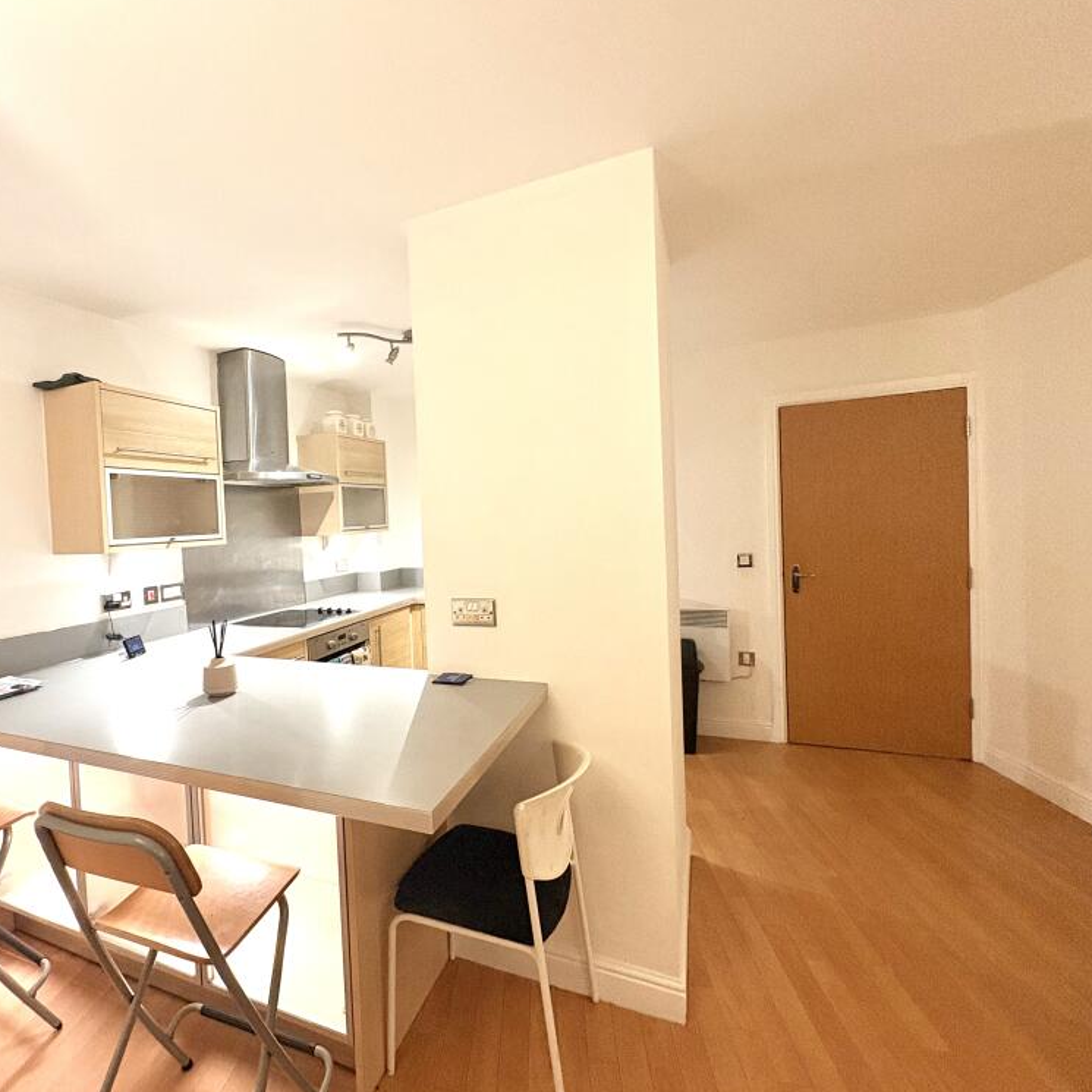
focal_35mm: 17
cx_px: 412
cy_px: 541
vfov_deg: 84.0
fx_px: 607
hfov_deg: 82.4
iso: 400
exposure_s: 1/50
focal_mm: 2.22
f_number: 2.2
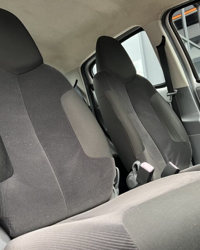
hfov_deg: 43.3
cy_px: 125
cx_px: 113
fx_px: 251
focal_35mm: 34
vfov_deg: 52.8
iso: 250
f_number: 1.5
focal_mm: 5.7
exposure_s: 1/50
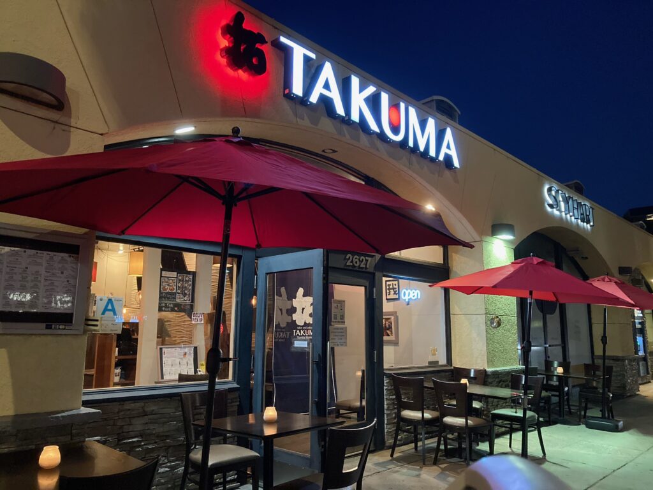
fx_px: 528
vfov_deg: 49.7
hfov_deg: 63.4
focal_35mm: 28
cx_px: 326
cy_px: 245
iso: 640
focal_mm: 3.99
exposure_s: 1/30
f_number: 1.8
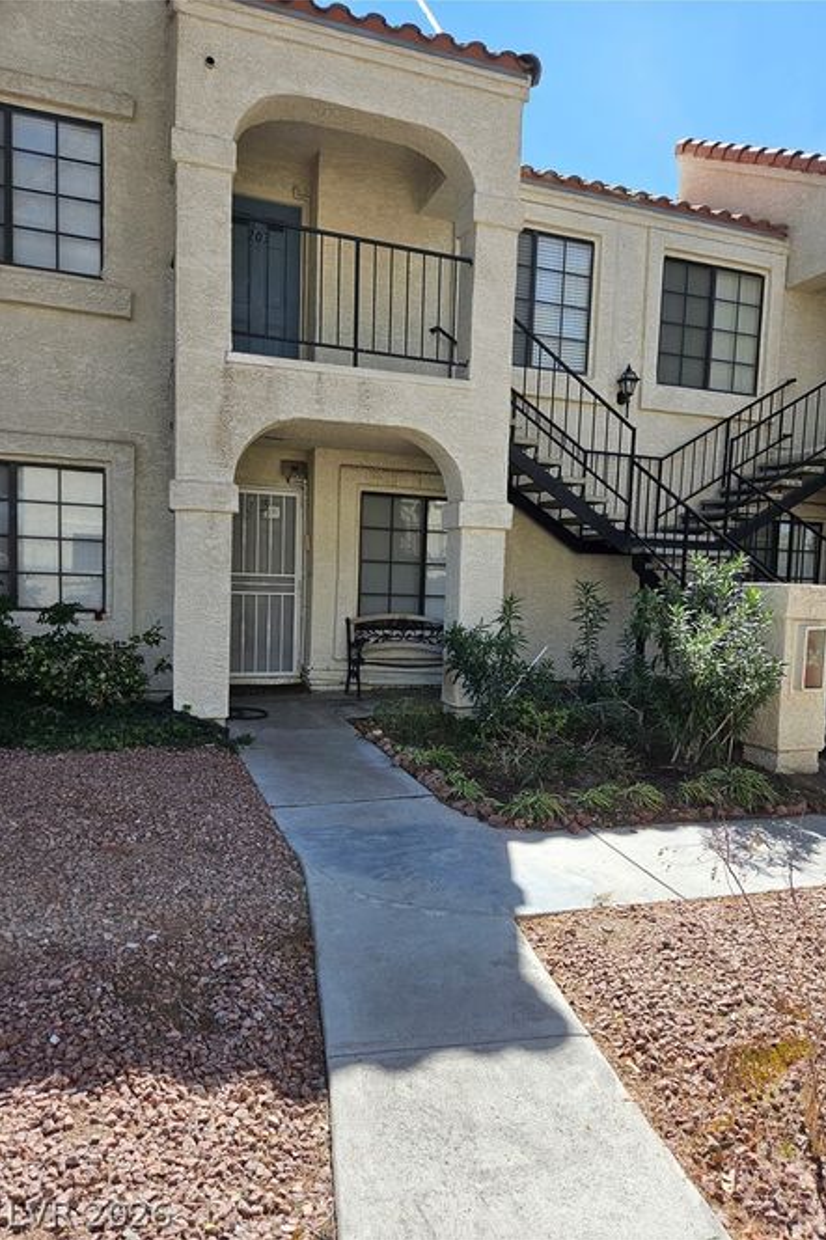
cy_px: 620
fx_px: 826
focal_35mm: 24
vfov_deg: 73.8
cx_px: 462
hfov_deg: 53.0
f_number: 1.8
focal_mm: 5.4
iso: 32
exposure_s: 1/1410
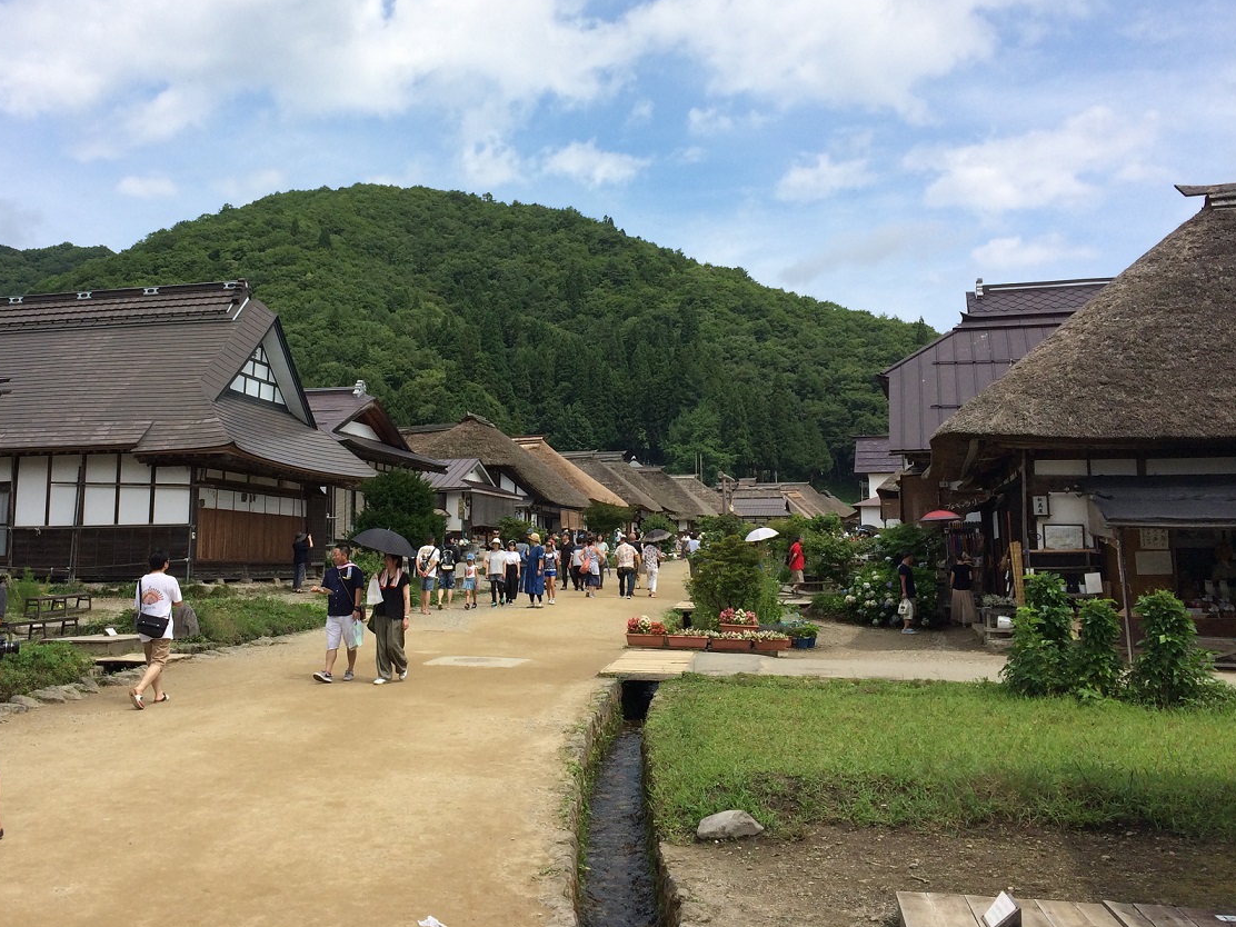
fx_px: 1321
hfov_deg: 49.8
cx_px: 484
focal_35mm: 37
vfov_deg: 38.5
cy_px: 372
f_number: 2.2
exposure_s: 1/2053
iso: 40
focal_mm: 4.12
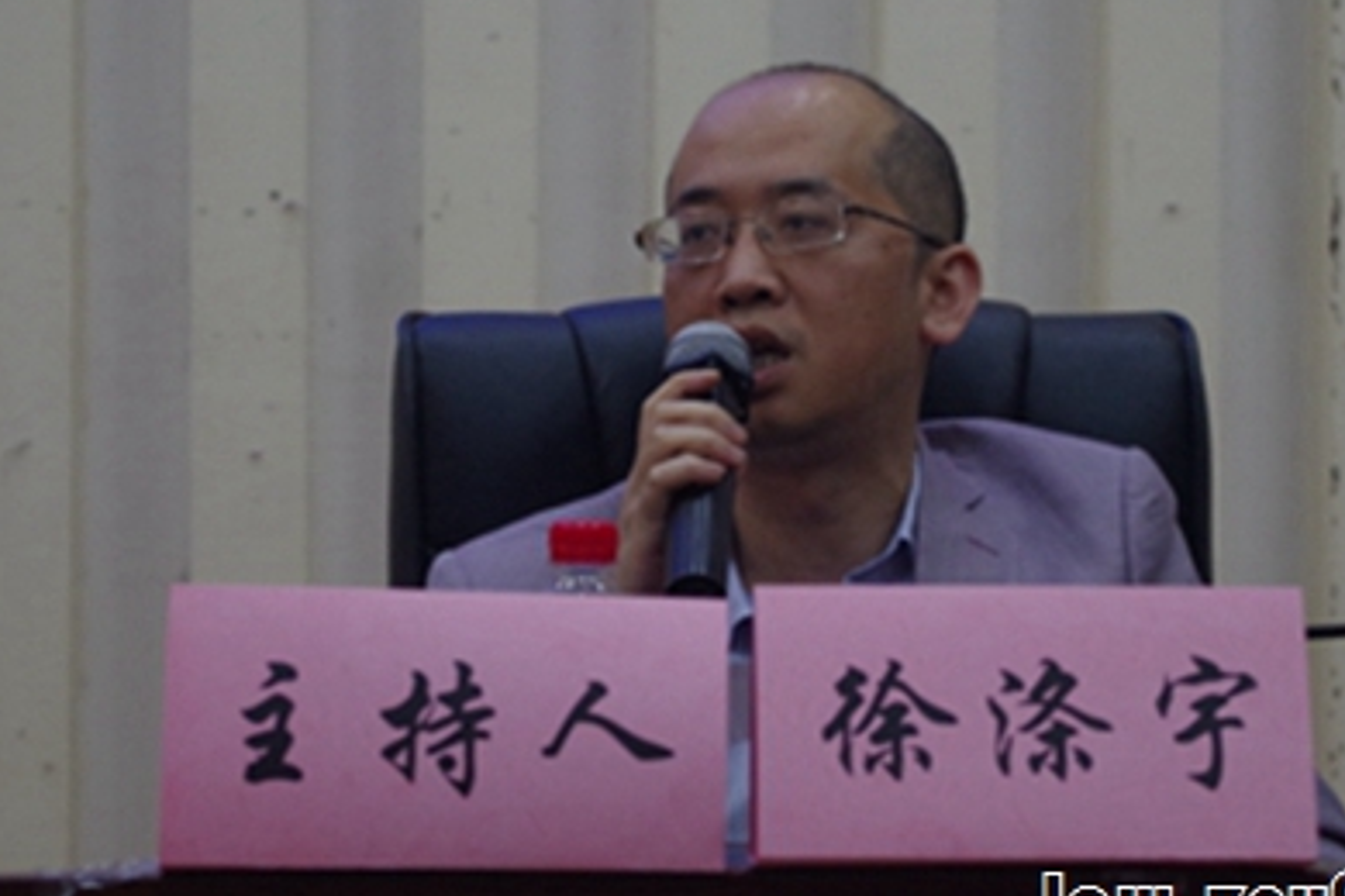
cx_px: 852
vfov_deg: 13.0
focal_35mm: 105
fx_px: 3923
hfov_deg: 19.4
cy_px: 381
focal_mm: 55
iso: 800
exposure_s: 1/25
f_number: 5.6
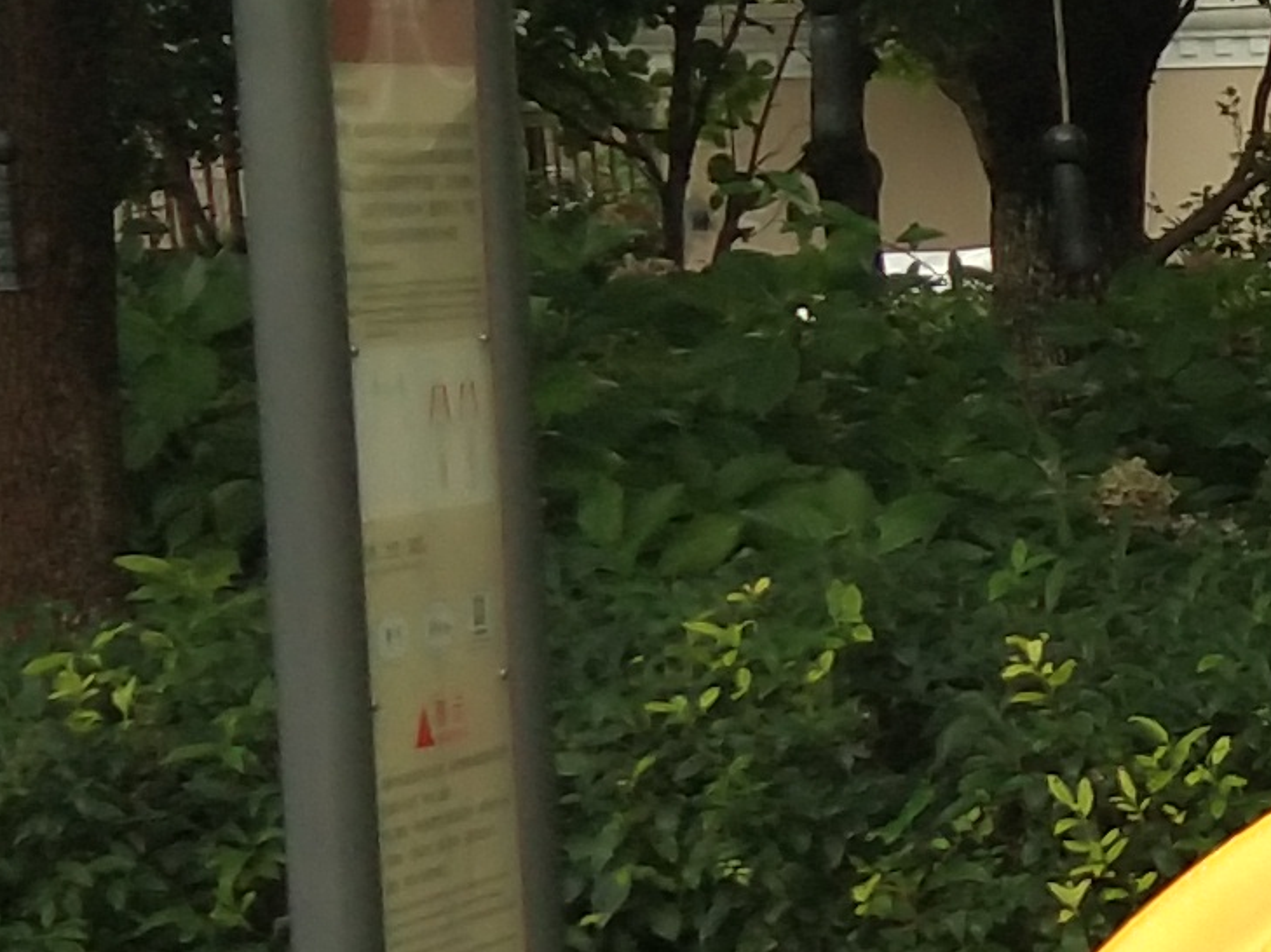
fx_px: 6496
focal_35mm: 177
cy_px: 828
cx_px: 2741
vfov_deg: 8.4
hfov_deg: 10.1
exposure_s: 1/209
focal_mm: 3.69
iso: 50
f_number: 2.2
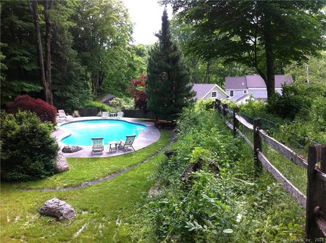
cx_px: 163
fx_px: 329
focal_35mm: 35
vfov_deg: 40.6
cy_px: 122
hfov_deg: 52.7
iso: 80
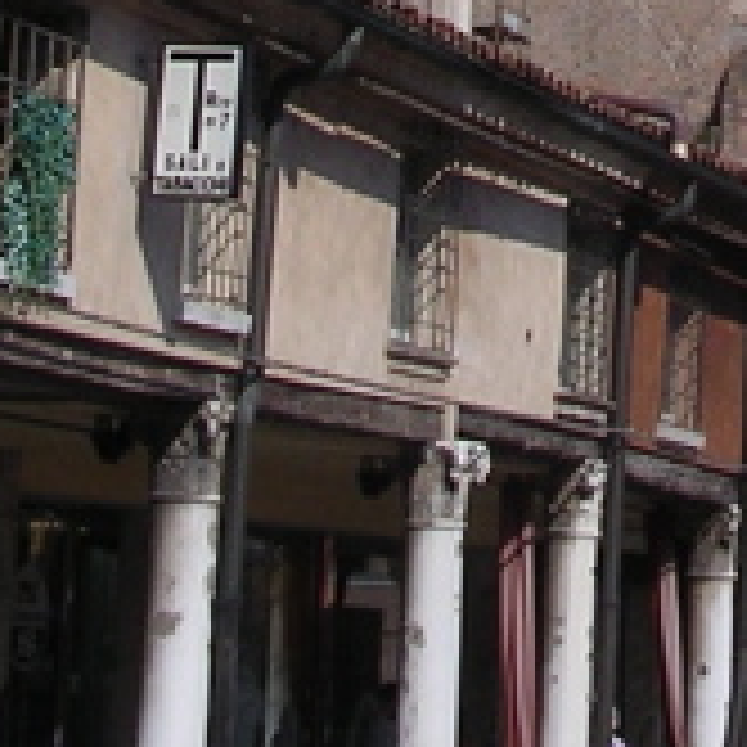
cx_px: 1022
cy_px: -652
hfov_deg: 10.5
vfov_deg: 10.1
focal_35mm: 162
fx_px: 3955
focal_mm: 5.8
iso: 100
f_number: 5.6
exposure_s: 1/488
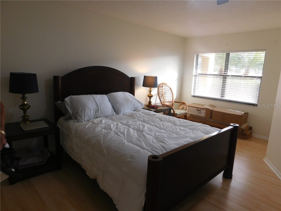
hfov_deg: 73.9
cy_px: 106
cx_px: 140
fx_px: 187
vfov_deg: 58.9
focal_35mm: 23
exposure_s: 1/50
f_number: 3
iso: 125
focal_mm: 4
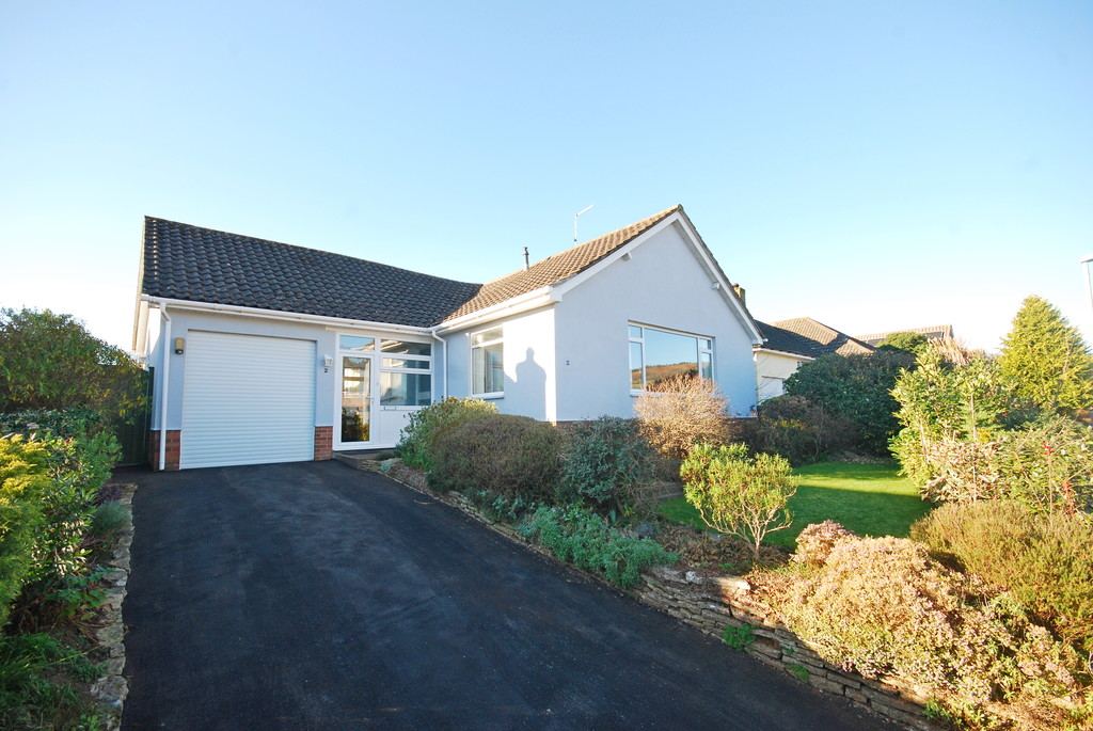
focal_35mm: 15
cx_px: 546
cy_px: 366
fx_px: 456
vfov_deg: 77.5
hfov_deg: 100.3
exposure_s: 1/80
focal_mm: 10
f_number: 8
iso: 200
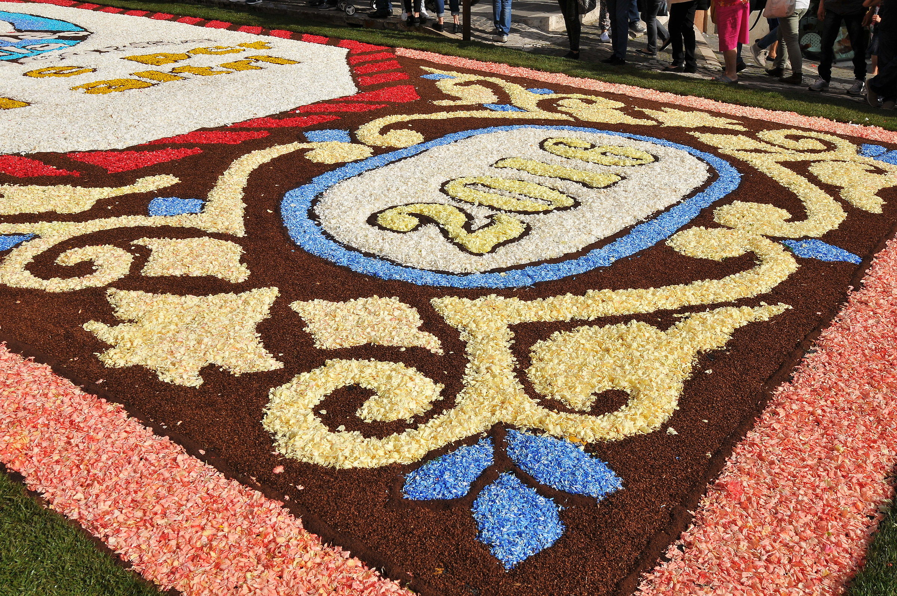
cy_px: 298
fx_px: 859
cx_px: 448
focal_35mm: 34
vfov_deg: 38.3
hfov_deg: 55.2
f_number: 11
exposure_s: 1/500
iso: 200
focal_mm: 23
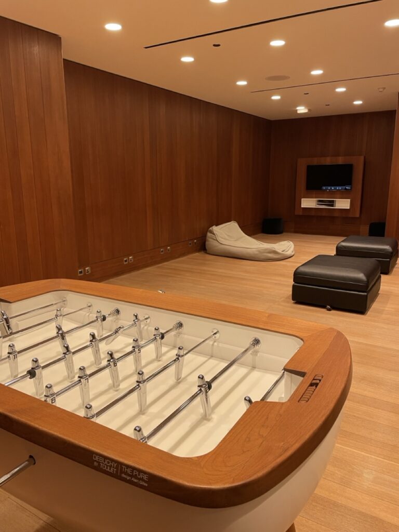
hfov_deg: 53.1
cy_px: 266
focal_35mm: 26
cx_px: 200
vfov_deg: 67.3
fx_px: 400
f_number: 1.6
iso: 80
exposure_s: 1/50
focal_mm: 4.2
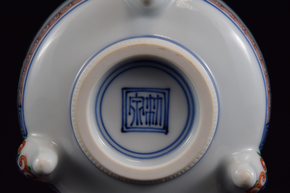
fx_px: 967
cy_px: 96
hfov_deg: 17.1
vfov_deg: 11.4
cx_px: 145
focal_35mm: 120
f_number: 7.1
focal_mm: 80
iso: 250
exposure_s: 1/60
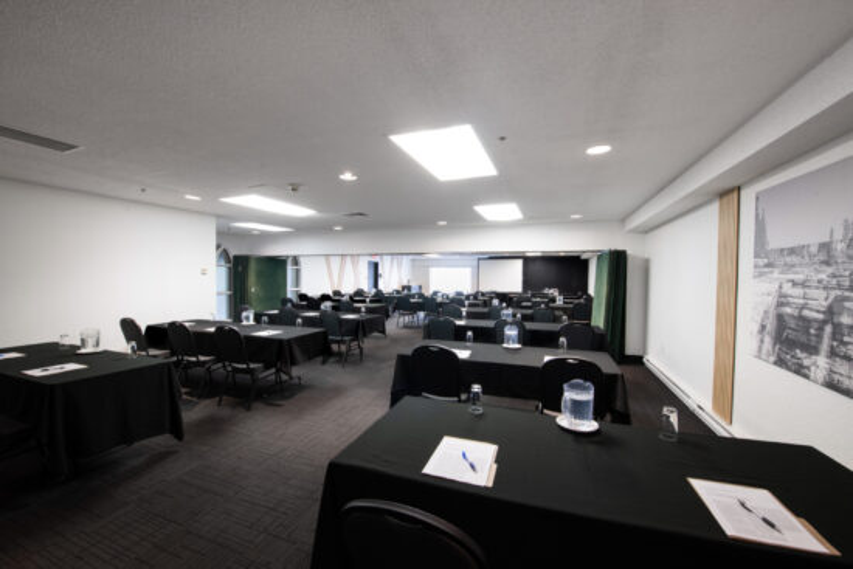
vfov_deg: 81.2
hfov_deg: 104.2
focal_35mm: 14
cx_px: 426
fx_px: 332
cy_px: 284
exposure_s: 1.6
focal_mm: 14
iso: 100
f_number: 11
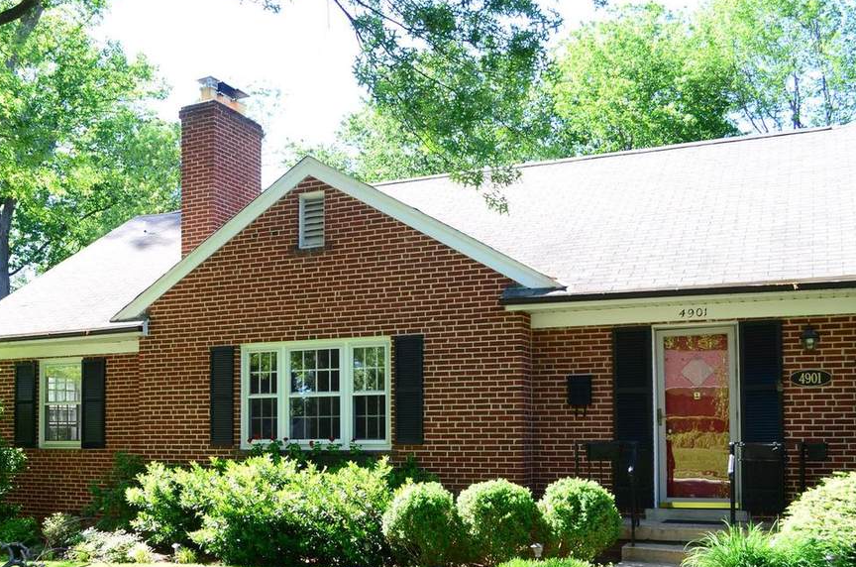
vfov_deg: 32.8
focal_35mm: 40
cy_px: 396
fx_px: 949
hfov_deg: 47.9
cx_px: 302
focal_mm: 18
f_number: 5
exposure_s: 1/60
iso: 100
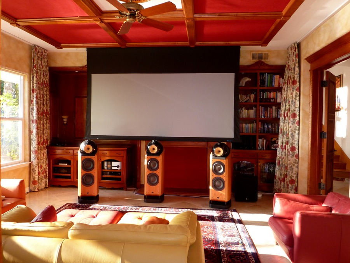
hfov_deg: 65.3
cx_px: 175
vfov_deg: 51.4
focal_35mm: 27
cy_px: 132
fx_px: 273
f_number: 3.3
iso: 200
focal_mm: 4.4
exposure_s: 1/30
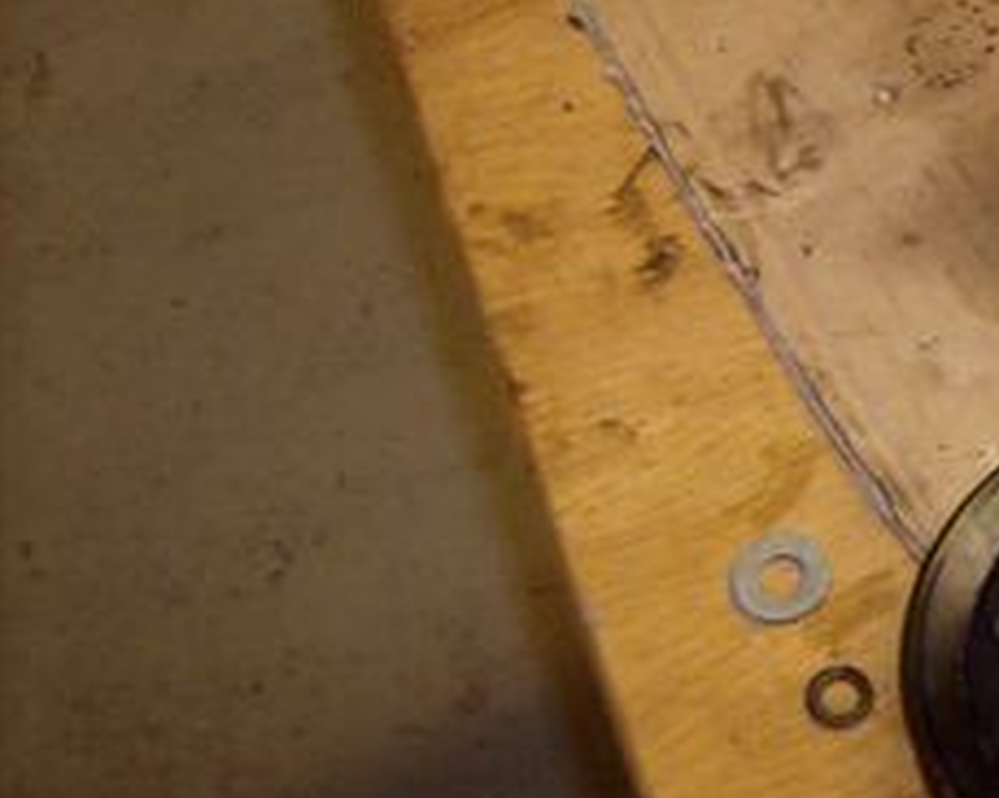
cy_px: -94
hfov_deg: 17.9
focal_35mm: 98
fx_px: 2896
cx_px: 1392
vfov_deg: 15.3
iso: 200
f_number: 2.8
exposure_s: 1/60
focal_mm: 6
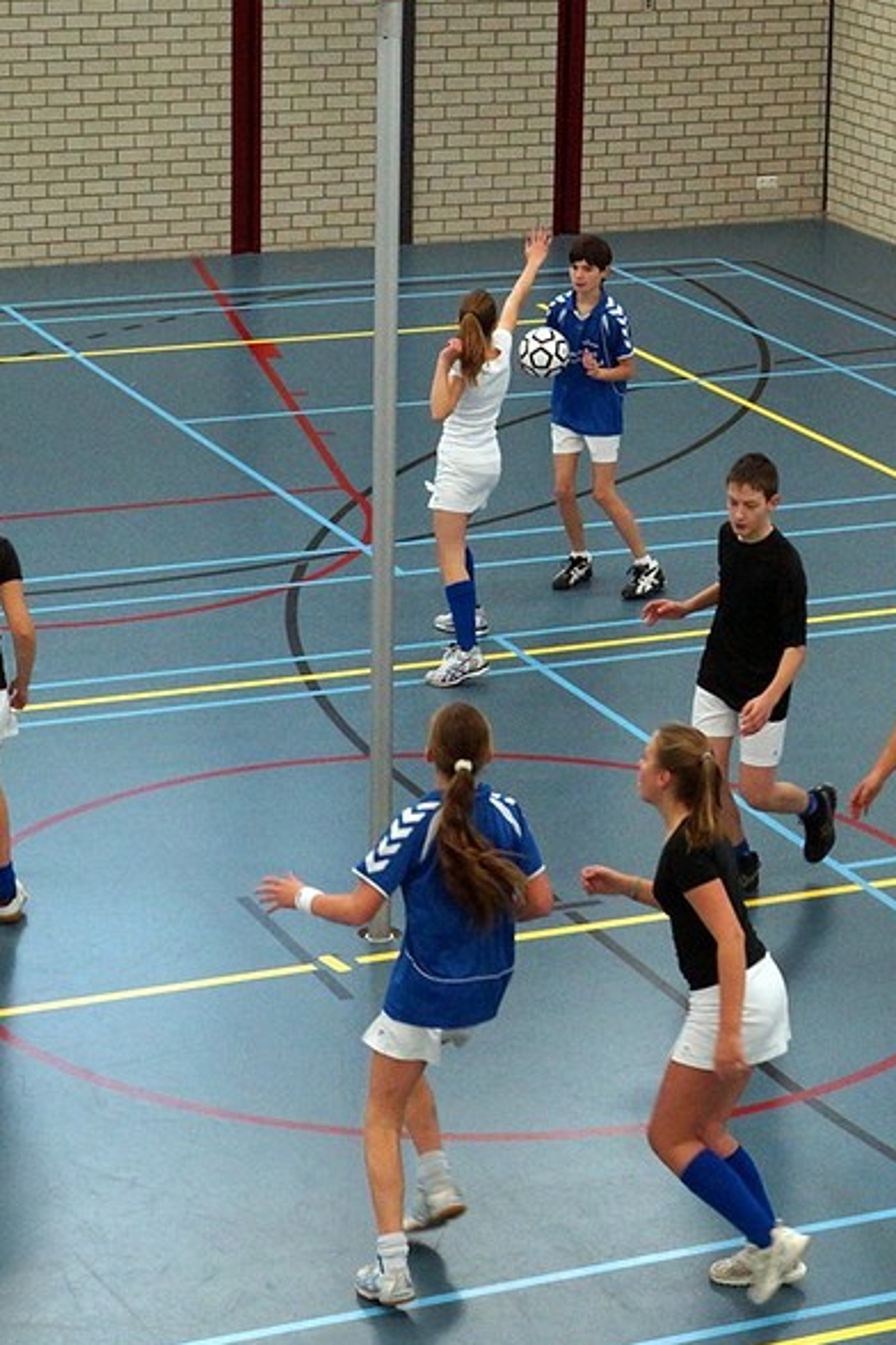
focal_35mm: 68
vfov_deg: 29.7
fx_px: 2538
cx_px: 183
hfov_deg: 19.8
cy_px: 650
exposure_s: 1/200
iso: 1000
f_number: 4
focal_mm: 26
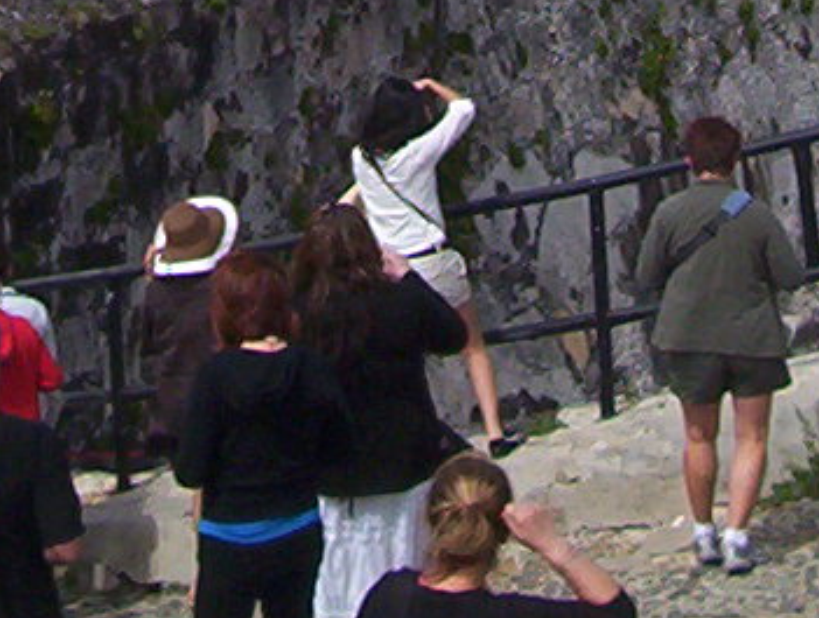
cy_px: -809
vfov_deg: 7.1
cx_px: 292
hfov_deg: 9.9
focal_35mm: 200
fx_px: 4743
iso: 100
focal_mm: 5.77
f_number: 5.17
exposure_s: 1/1437
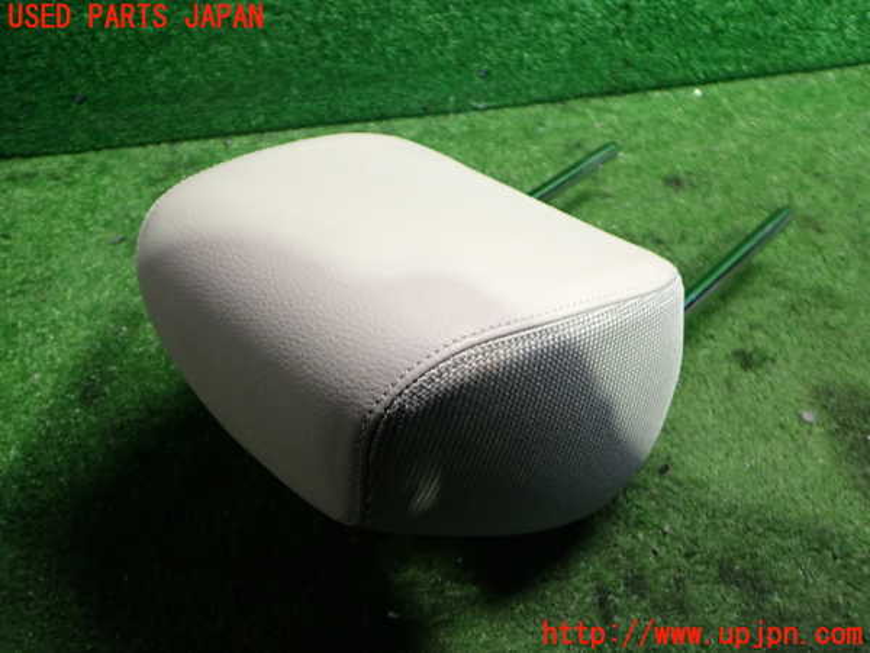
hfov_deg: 60.0
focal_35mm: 30
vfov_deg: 46.8
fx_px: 754
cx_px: 435
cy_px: 326
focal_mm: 5.4
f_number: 2.3
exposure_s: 1/30
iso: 320
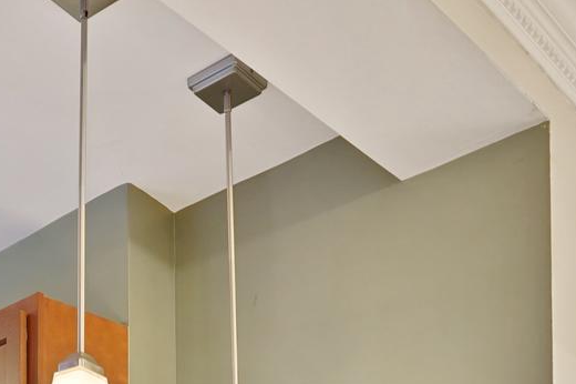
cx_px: 8
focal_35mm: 67
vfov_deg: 16.1
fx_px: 1071
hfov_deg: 28.4
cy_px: 755
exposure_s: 1/1.25
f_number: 9
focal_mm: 17
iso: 800
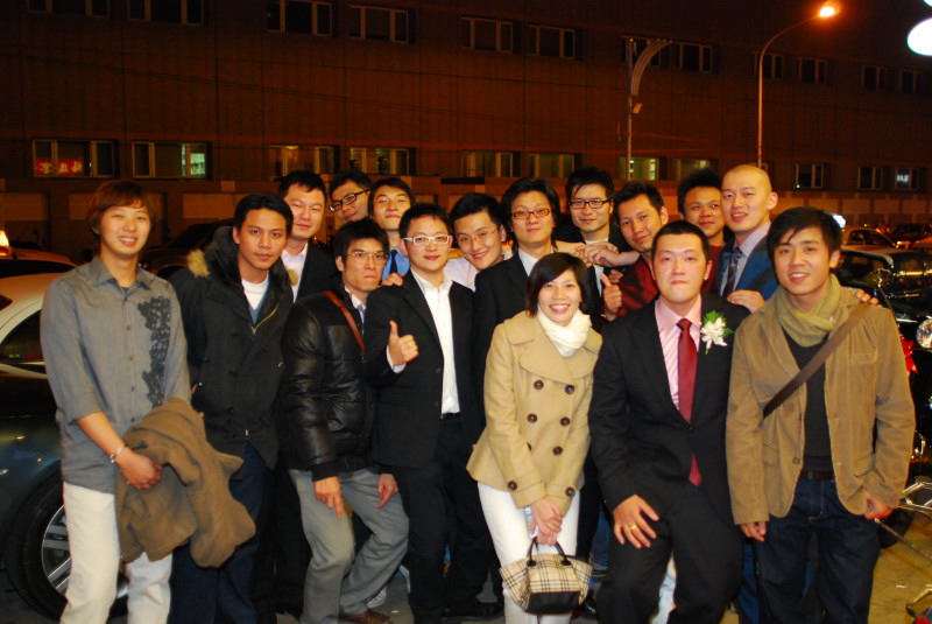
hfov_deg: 53.1
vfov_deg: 36.9
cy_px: 312
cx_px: 466
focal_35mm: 36
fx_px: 933
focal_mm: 24
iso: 640
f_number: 2
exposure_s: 1/40
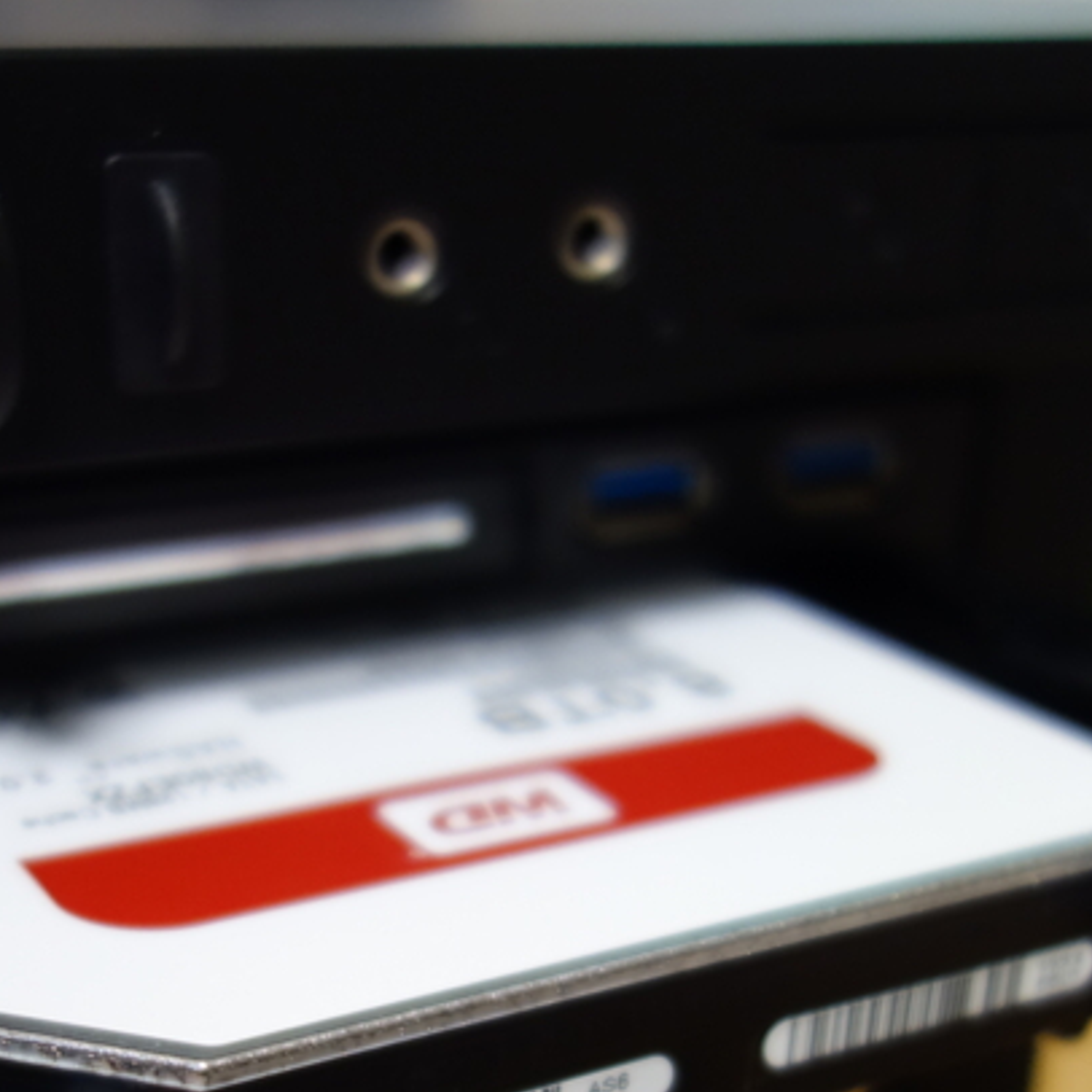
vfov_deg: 28.1
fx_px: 2141
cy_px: 859
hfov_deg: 28.5
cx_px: 438
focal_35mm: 60
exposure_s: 1/160
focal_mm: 10.4
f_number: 1.8
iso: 800
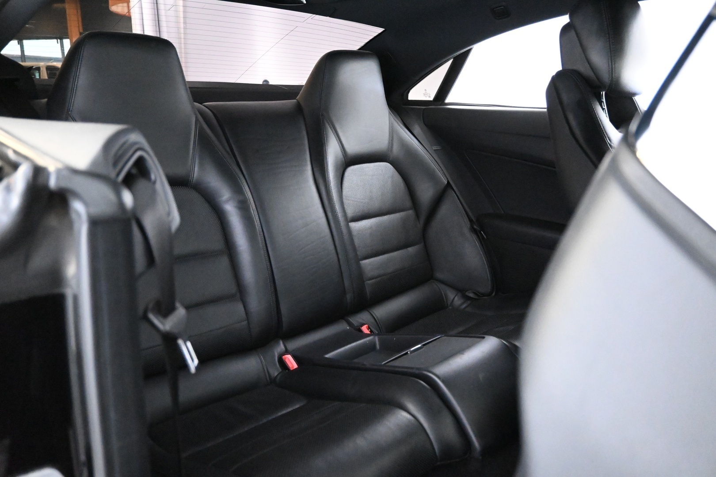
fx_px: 567
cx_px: 358
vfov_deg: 45.7
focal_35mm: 28
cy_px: 238
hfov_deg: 64.6
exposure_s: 1/30
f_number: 3.8
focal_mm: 19
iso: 11400
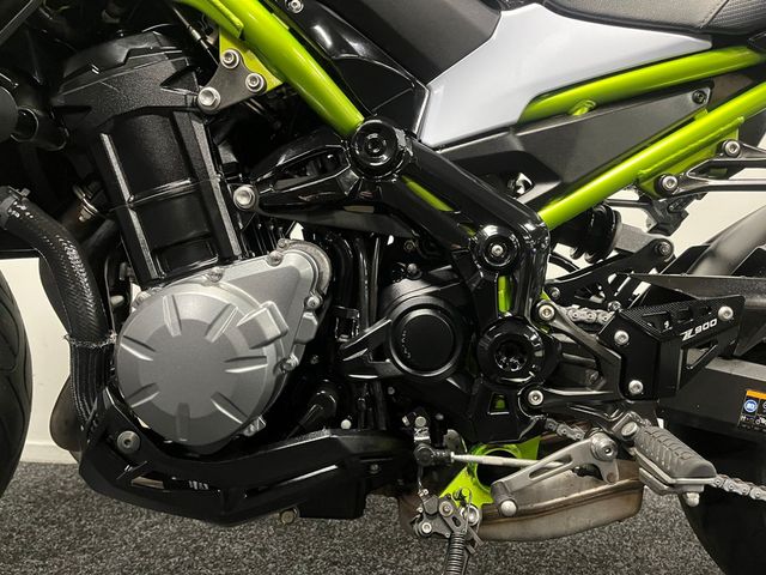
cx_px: 383
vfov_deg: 53.1
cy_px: 288
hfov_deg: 67.3
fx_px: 575
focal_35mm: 26
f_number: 1.6
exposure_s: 1/33
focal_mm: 5.1
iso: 500
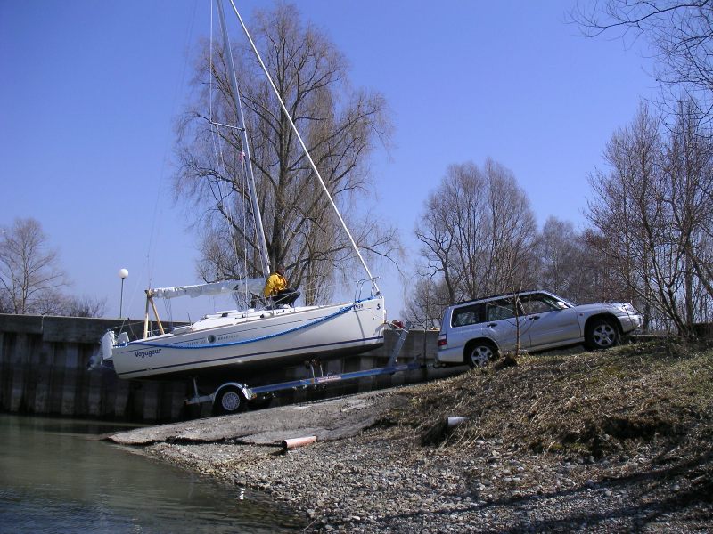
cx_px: 356
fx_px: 783
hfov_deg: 49.0
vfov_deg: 37.7
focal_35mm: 38
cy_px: 267
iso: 50
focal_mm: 6
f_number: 6.7
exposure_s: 1/180
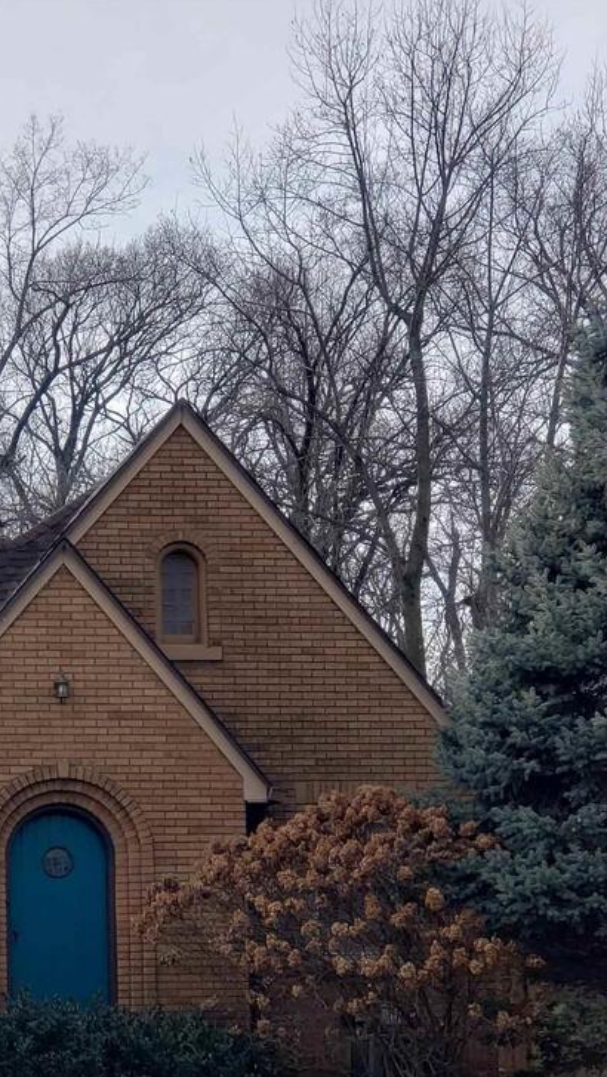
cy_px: 794
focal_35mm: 112
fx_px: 3202
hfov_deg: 10.8
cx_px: 157
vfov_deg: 19.0
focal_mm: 6
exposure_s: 1/563
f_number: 2.4
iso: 32
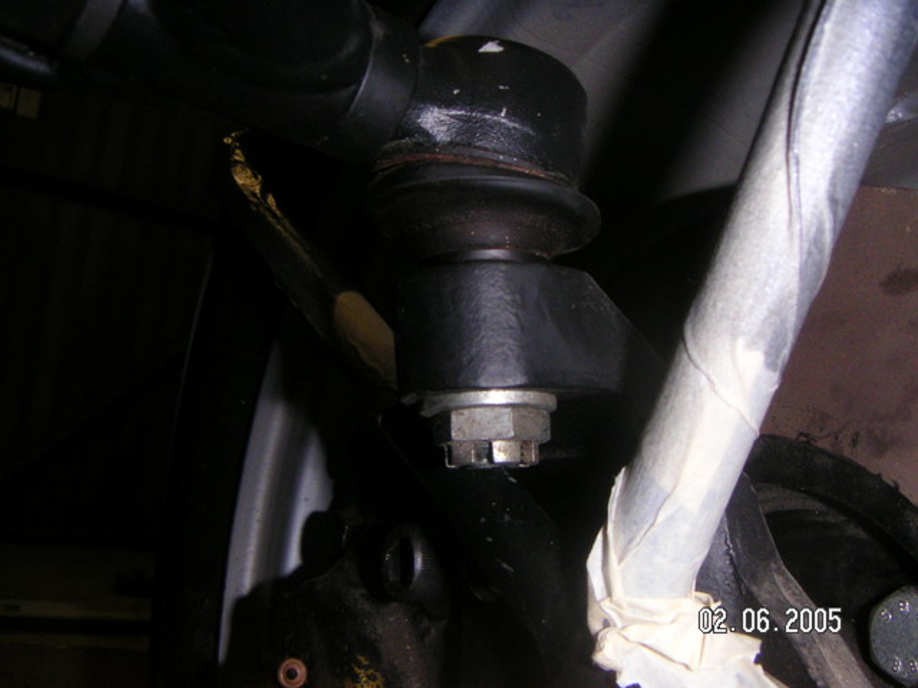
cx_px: 459
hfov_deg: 47.9
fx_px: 1034
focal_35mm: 39
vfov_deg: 36.8
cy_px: 344
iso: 200
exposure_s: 1/45
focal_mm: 5.1
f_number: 6.7
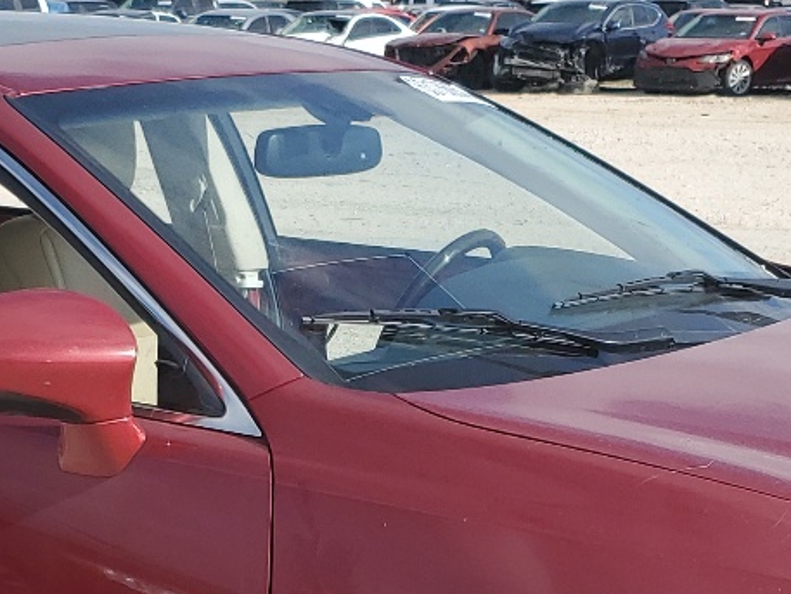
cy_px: 651
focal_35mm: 91
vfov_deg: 15.8
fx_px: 2080
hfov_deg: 21.5
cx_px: 310
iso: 50
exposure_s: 1/3333
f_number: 1.5
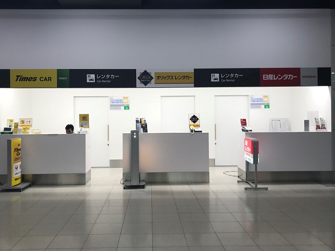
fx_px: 271
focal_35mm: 28
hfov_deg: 63.4
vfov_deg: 49.7
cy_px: 126
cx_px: 168
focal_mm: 3.99
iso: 32
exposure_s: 1/100
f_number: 1.8
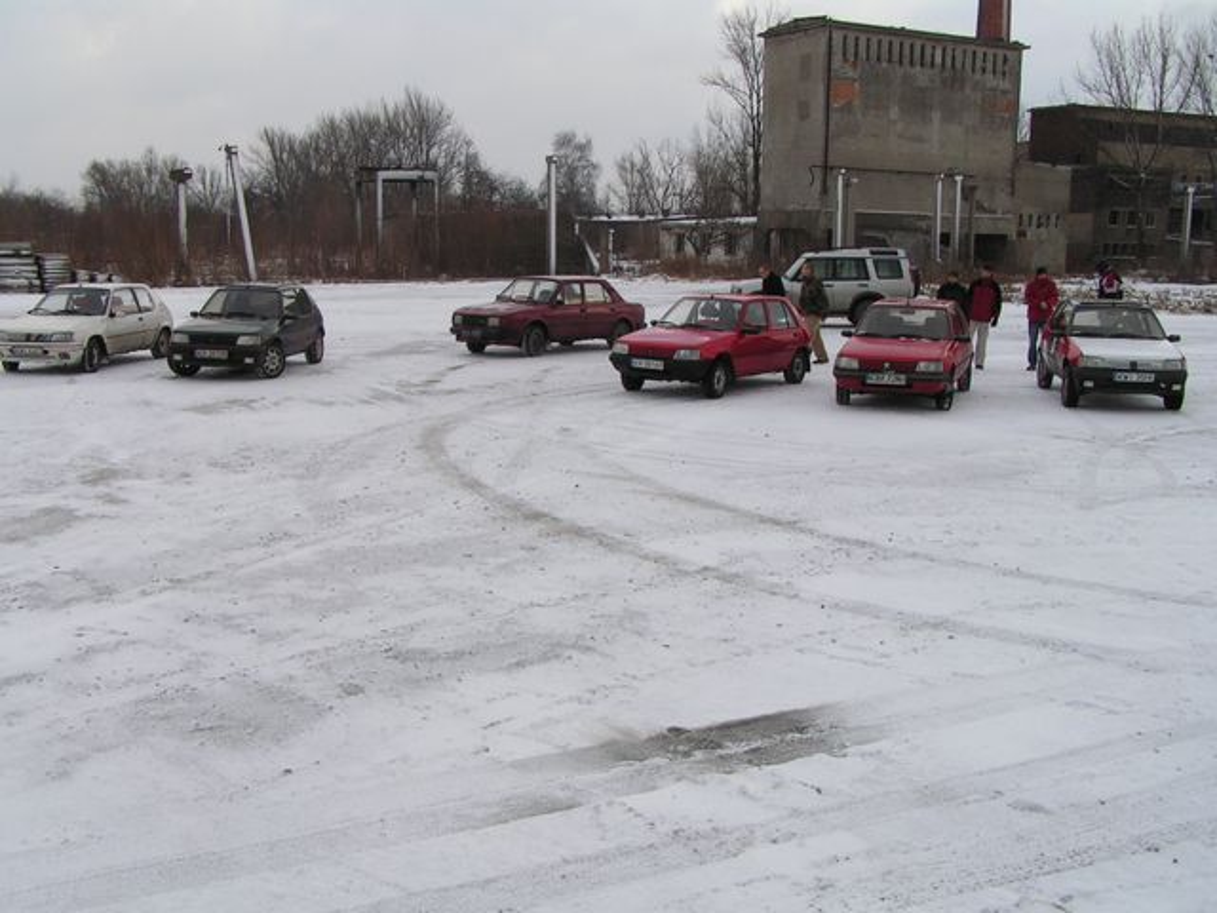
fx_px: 1336
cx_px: 608
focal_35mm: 38
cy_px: 456
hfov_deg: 49.0
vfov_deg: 37.7
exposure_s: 1/160
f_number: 5.6
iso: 50
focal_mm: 6.3
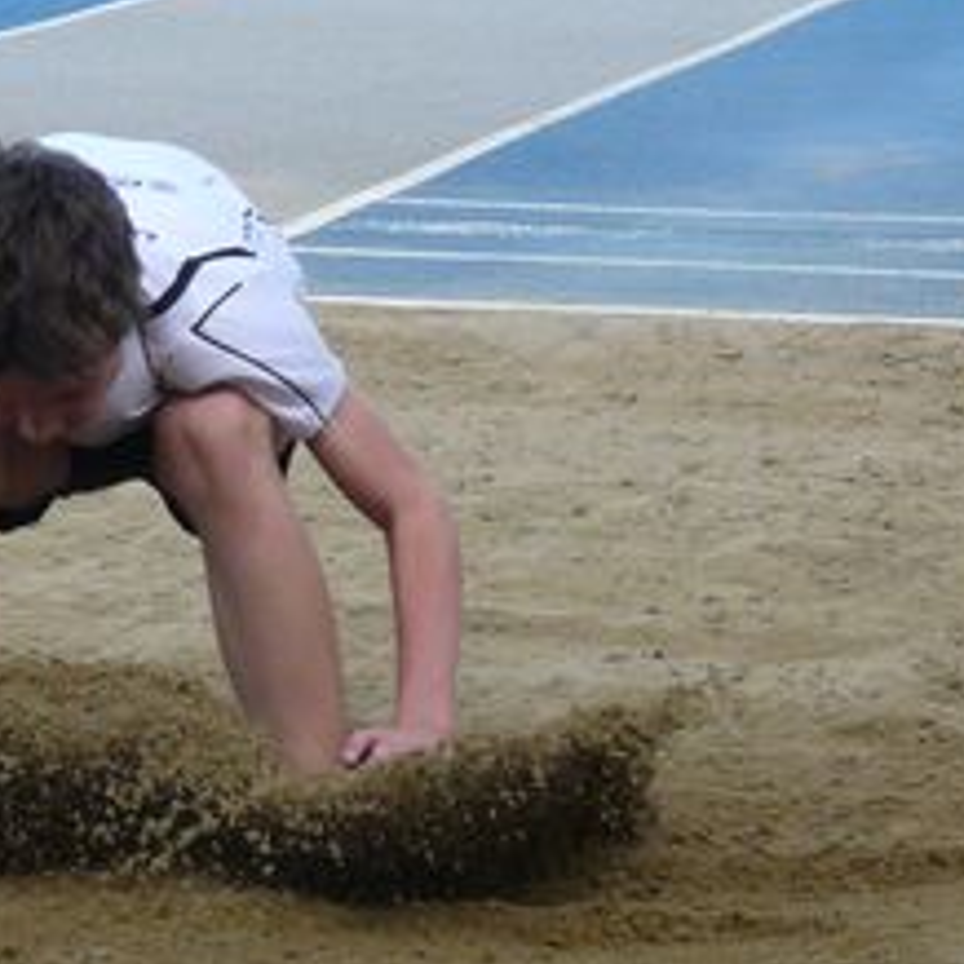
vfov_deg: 7.9
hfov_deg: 7.9
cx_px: -35
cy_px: 380
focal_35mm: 221
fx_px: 6963
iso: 200
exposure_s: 1/400
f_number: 3.6
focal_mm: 14
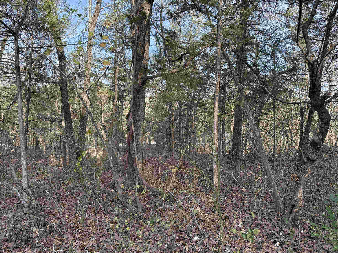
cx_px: 172
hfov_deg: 69.4
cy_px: 124
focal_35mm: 25
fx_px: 244
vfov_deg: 54.9
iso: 100
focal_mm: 6.76
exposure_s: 1/589
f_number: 1.78
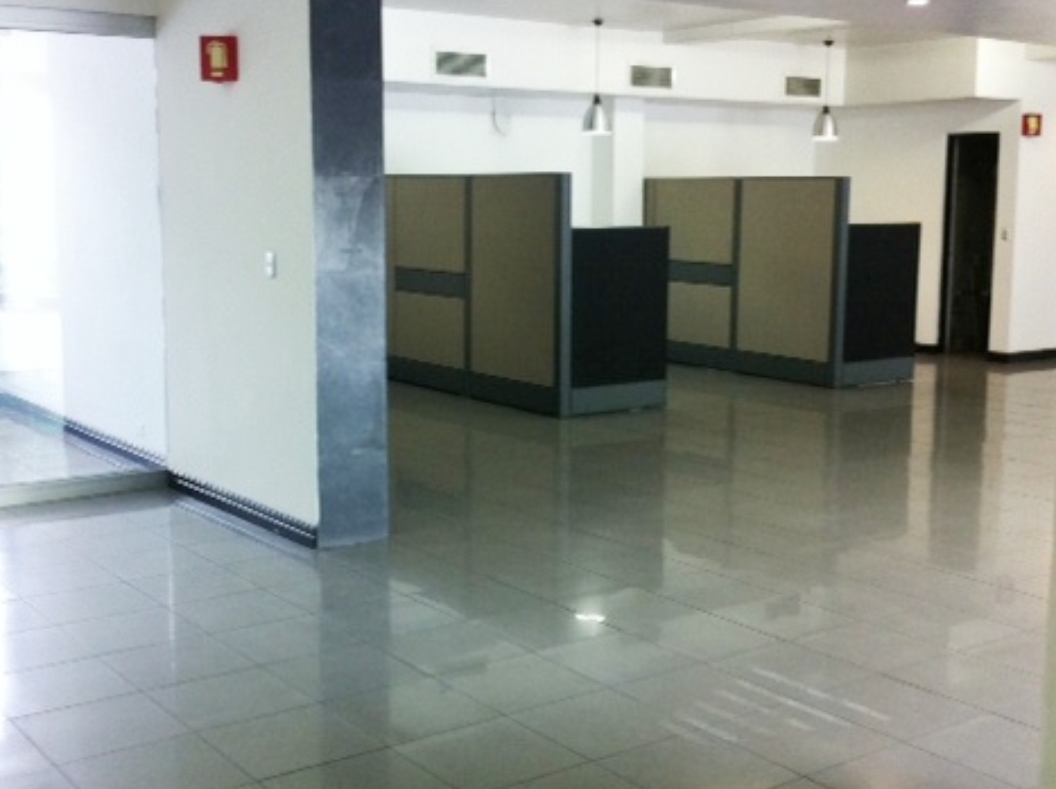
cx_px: 491
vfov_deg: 30.2
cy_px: 389
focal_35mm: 48
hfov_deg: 39.7
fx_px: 1462
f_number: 2.8
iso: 125
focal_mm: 3.85
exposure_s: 1/17
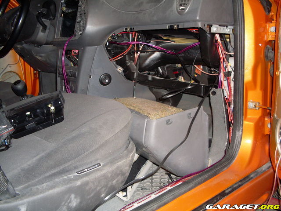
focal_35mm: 38
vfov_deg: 37.7
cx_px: 140
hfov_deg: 49.0
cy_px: 106
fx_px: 308
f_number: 2.8
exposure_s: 1/45
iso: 100
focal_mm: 6.3
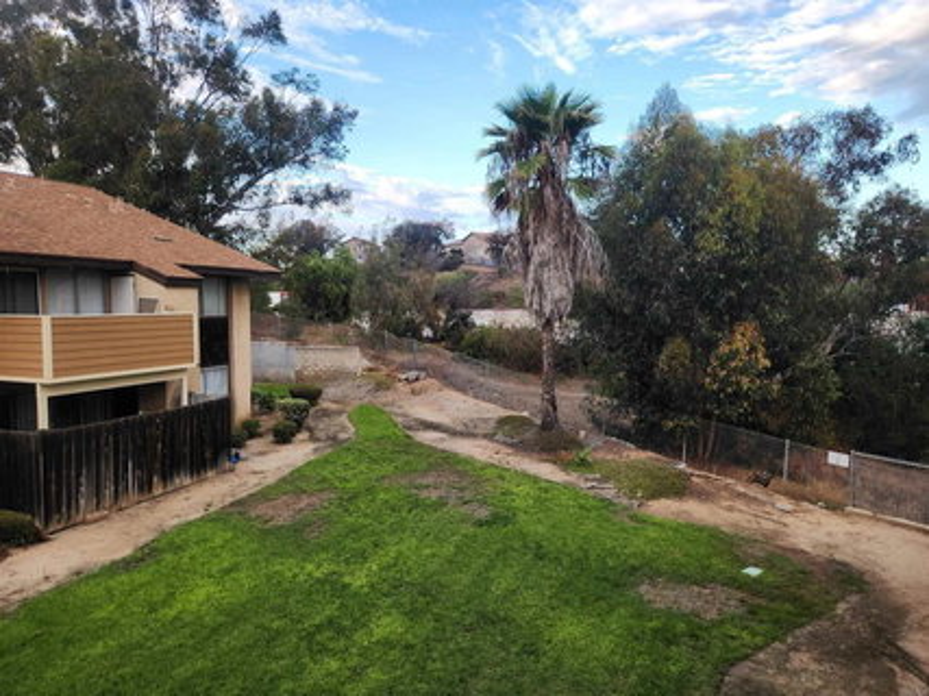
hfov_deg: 73.9
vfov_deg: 58.9
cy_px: 348
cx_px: 464
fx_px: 617
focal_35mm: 23
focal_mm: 5.4
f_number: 1.8
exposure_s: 1/180
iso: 32
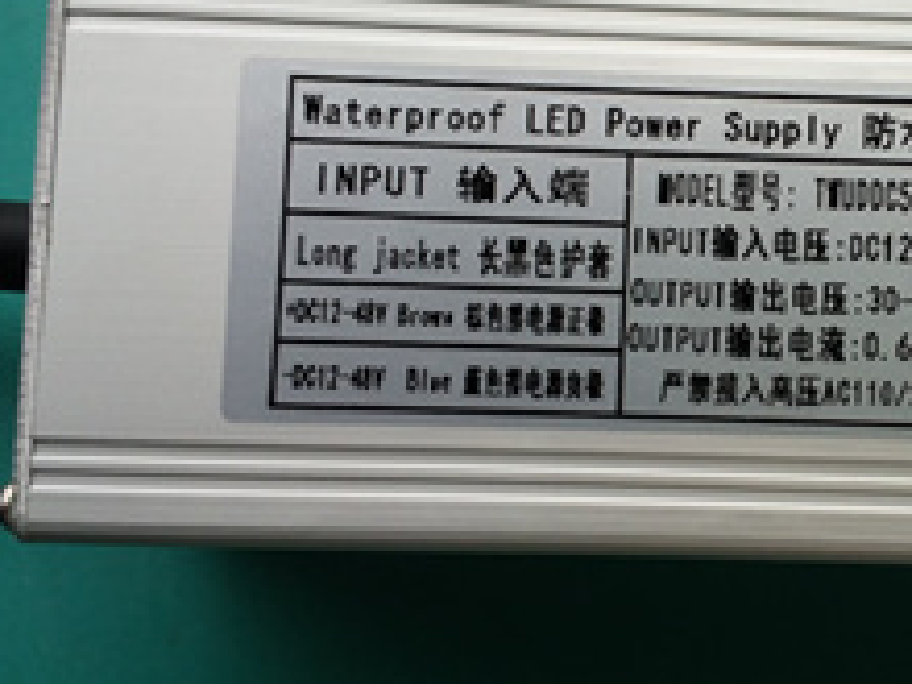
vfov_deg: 27.0
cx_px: 842
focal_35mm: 54
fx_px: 1423
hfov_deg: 33.4
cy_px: 261
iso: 50
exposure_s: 1/158
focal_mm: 3.6
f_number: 2.09
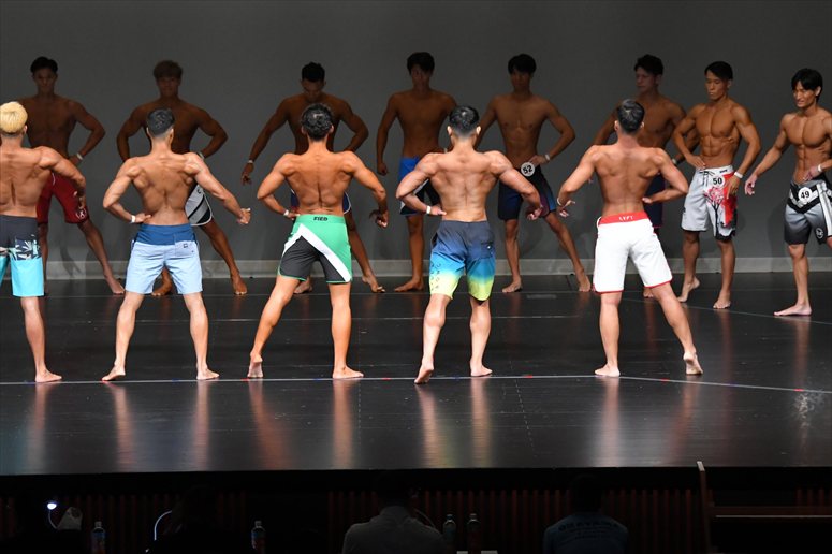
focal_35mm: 183
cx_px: 416
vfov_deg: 7.5
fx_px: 4227
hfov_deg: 11.2
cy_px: 277
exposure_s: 1/400
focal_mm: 122
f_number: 5.6
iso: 4000
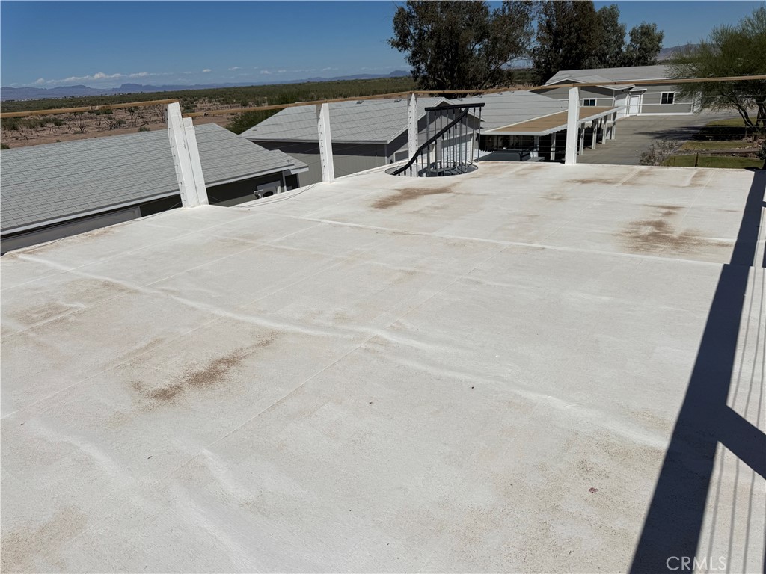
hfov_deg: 71.6
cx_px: 383
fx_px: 531
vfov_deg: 56.8
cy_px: 287
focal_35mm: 24
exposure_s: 1/28571
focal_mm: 6.76
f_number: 1.78
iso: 64
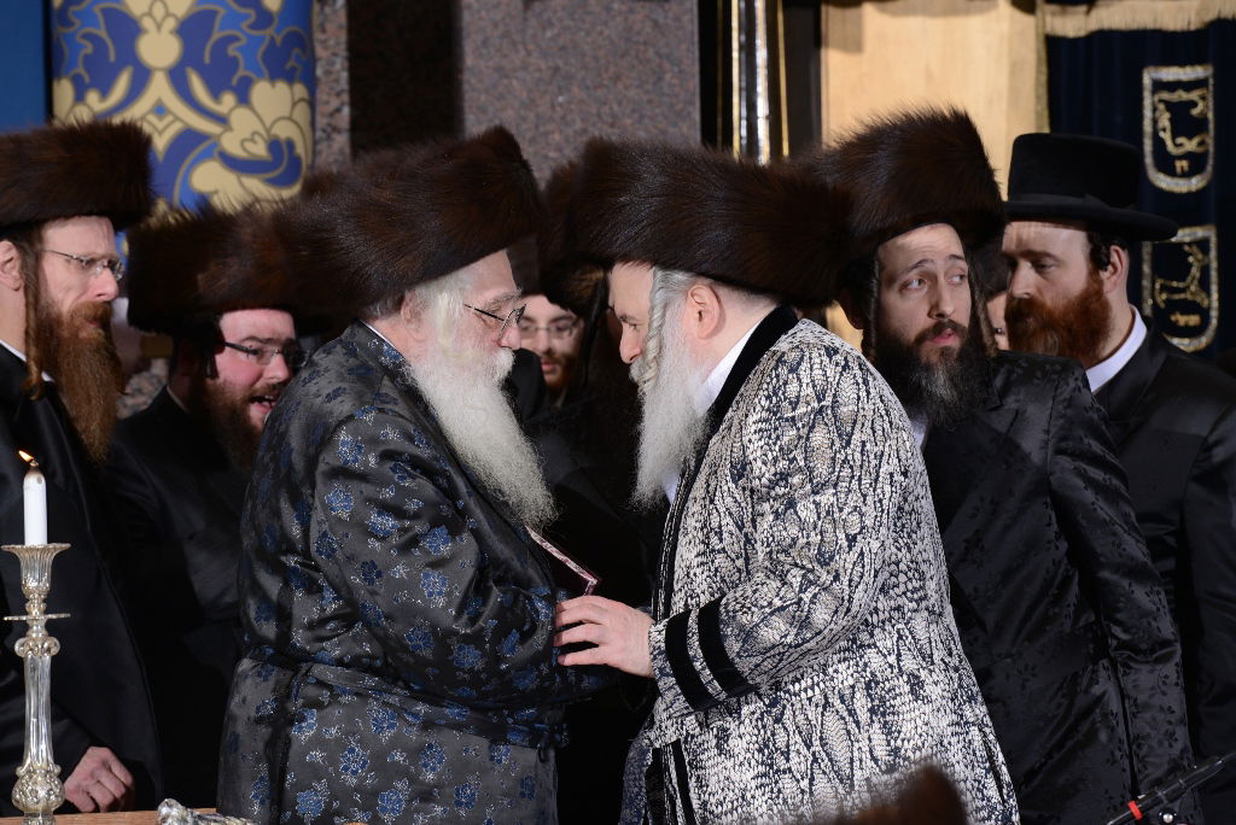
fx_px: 5496
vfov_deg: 8.6
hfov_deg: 12.8
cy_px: 412
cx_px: 618
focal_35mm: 160
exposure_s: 1/160
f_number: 8
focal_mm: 160
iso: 640
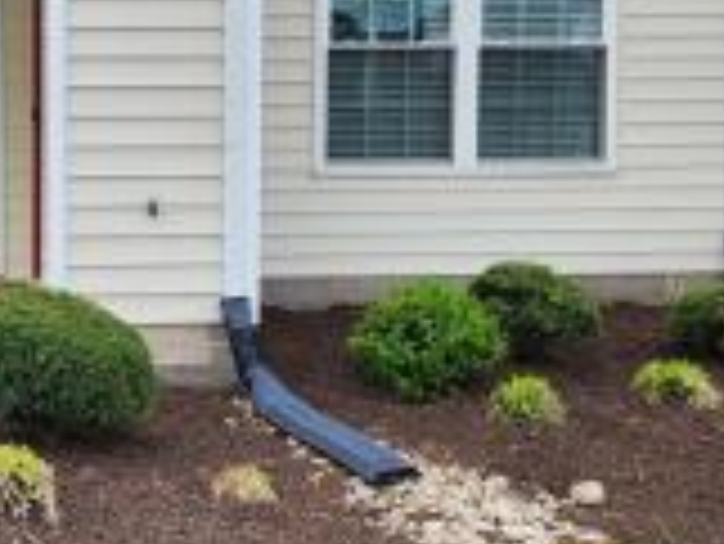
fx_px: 1193
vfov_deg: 25.6
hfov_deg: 32.2
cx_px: 76
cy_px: 184
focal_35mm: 57
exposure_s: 1/611
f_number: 1.8
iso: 20
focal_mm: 5.4
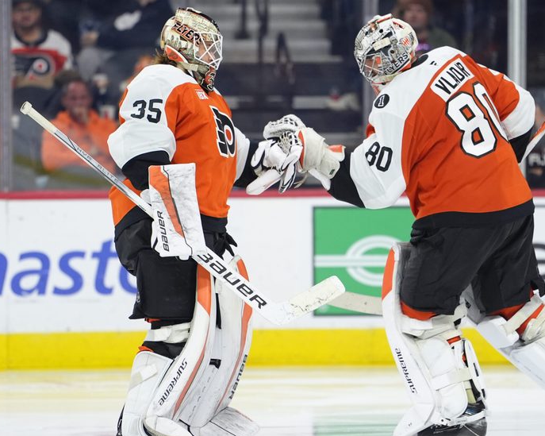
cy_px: 233
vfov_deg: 7.4
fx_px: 3386
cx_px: 321
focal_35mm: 210
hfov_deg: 9.2
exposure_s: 1/2500
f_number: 2
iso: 1250
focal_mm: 150
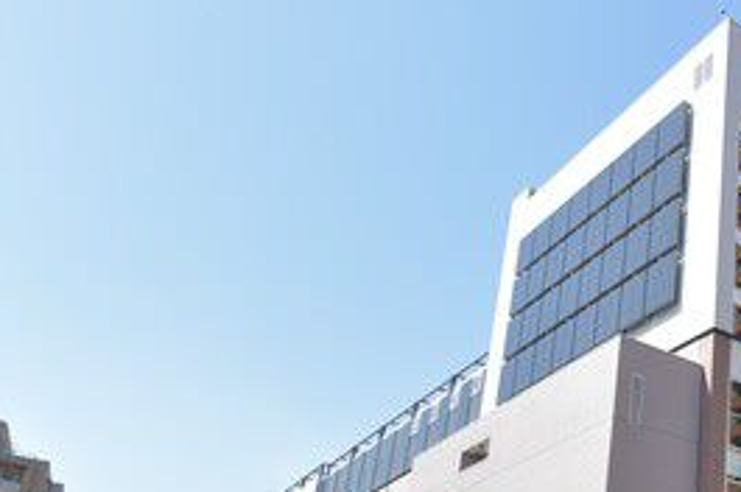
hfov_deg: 39.2
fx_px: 884
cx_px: 769
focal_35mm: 43
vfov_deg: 30.1
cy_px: 418
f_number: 8
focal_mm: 19
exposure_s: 1/500
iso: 400
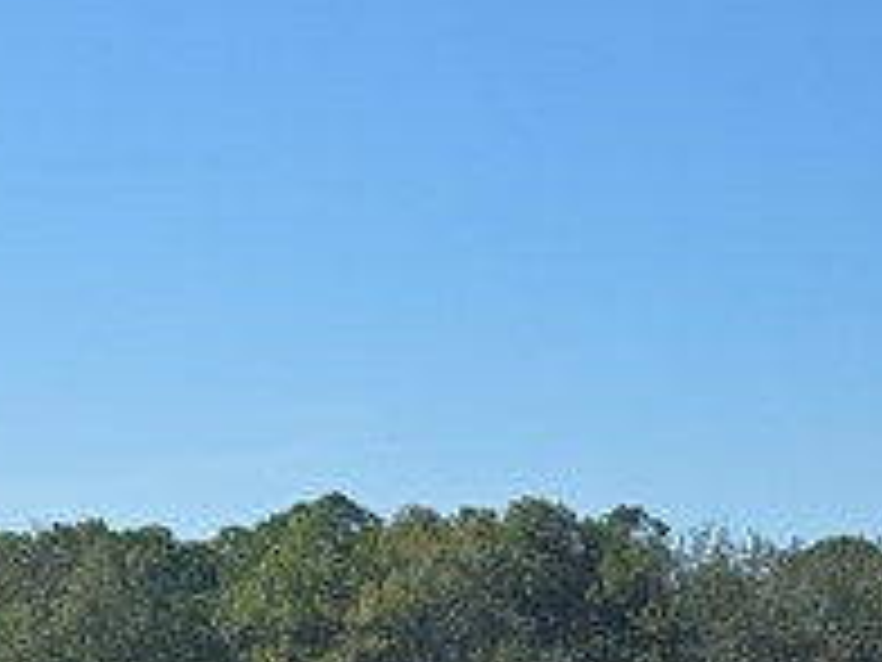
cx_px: 508
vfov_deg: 12.1
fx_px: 3058
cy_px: 793
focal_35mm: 120
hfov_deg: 16.4
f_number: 1.8
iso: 25
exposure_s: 1/2027
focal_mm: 5.4
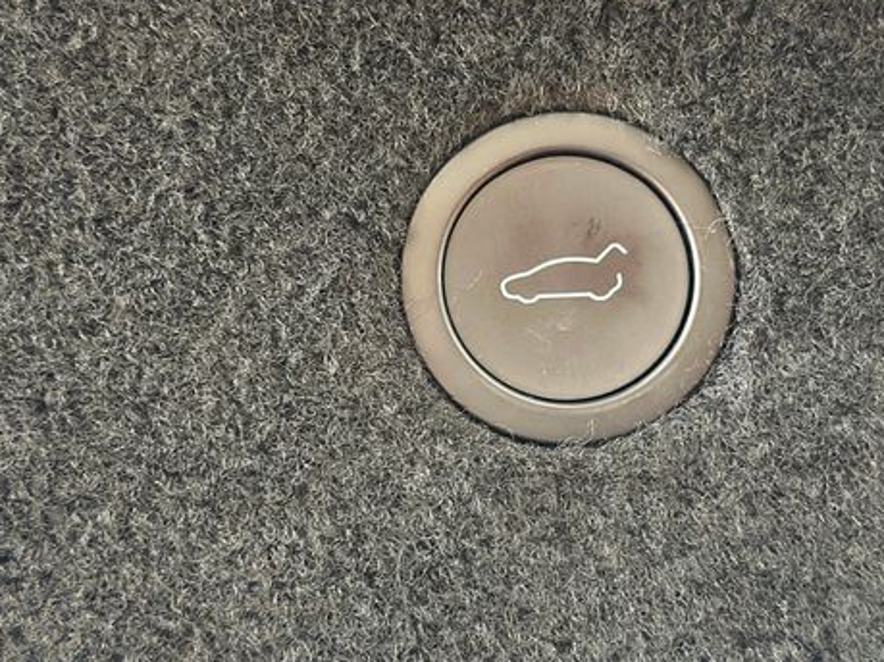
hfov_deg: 28.9
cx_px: 526
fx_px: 1711
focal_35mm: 67
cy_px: 327
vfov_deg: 21.9
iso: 640
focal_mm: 6.86
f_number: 1.78
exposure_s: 1/30
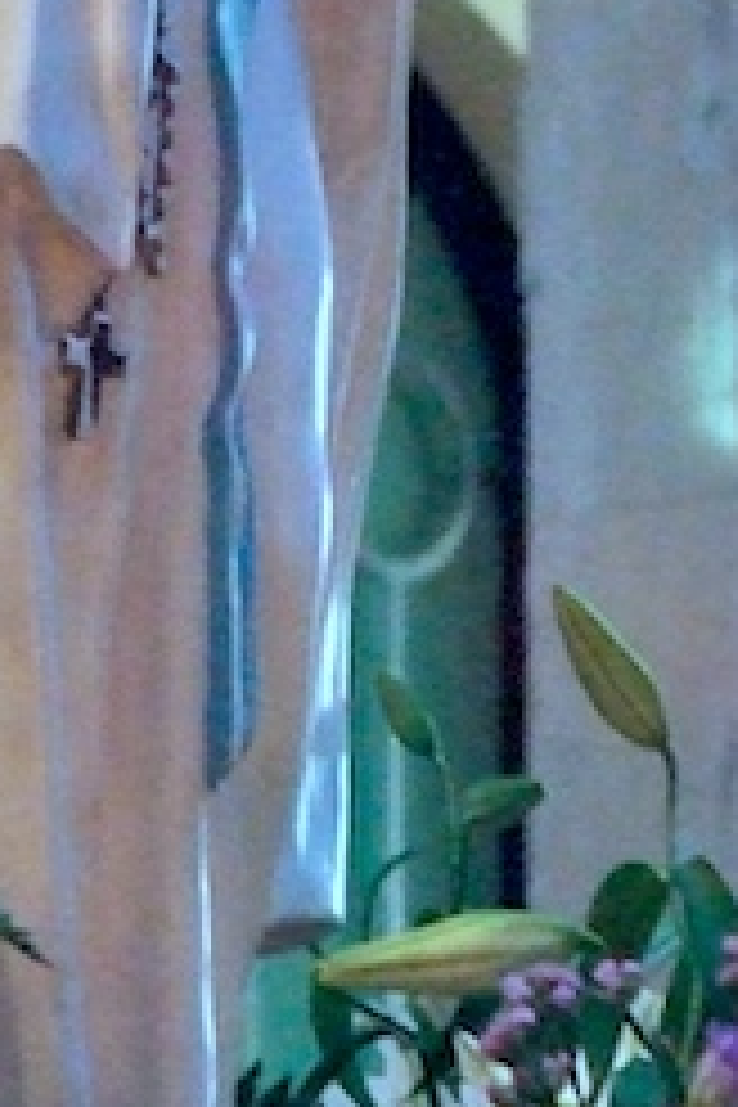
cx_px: 929
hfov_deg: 3.1
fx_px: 13836
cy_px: 112
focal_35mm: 450
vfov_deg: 4.6
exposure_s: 1/80
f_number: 6.3
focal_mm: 72
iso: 3200
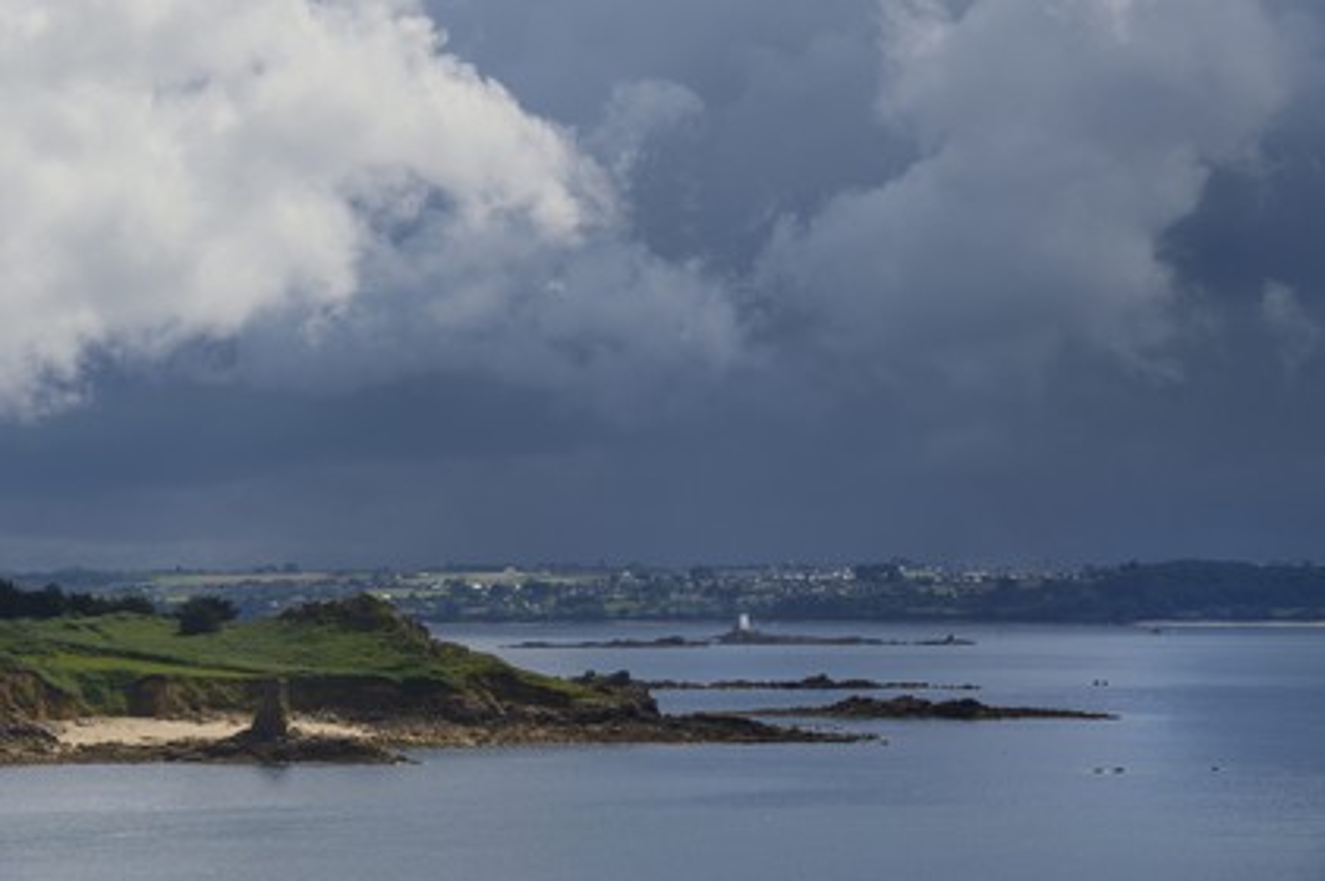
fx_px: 6252
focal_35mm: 170
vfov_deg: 8.1
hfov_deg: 12.1
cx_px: 662
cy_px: 440
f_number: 16
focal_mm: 170
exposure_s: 1/400
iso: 200
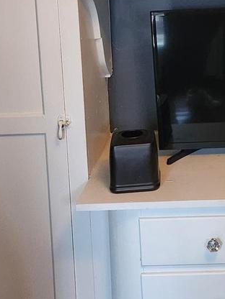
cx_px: 209
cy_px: 4
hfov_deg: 17.1
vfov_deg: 22.2
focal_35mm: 85
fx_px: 737
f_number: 1.8
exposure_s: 1/120
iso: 1000
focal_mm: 5.4
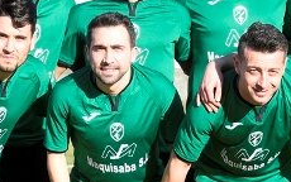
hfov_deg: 9.6
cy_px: 150
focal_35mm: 217
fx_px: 1722
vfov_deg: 6.1
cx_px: 261
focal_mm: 70
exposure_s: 1/1250
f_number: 9
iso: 800
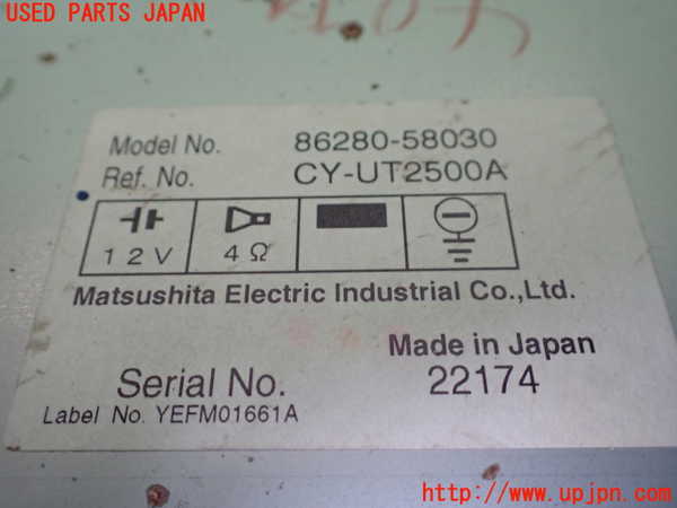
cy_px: 254
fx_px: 587
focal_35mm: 30
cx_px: 338
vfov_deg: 46.8
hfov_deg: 60.0
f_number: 2.3
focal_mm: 5.4
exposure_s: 1/40
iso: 800
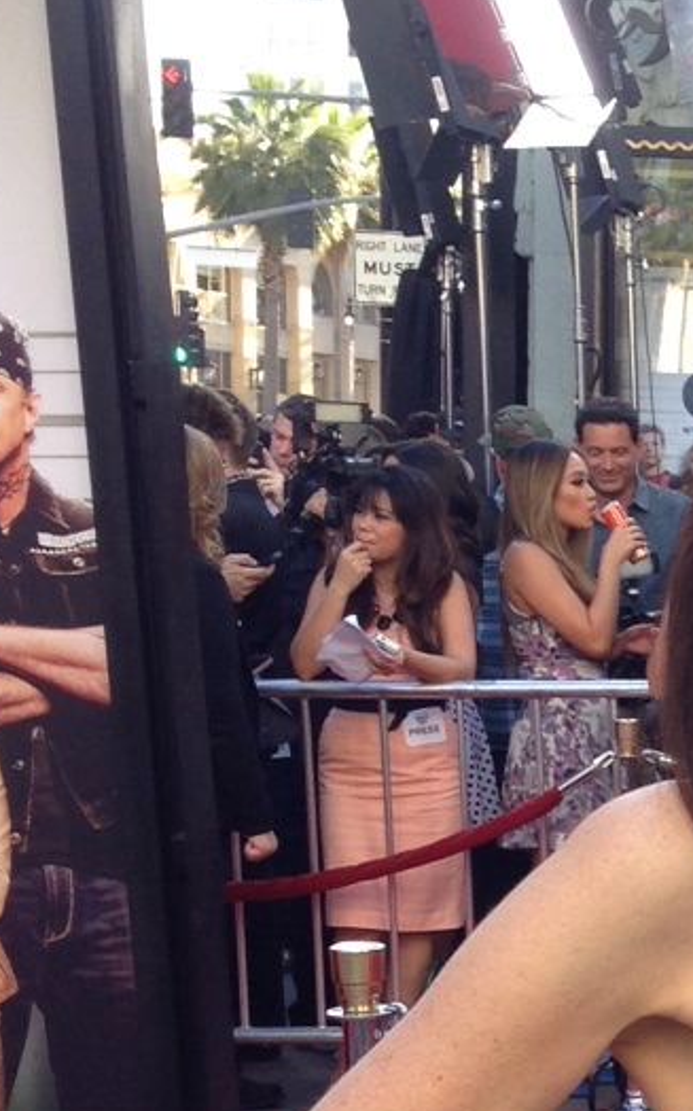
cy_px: 971
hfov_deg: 11.2
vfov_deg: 18.8
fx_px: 3297
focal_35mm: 109
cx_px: 1231
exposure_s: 1/136
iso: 50
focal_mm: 4.12
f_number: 2.4
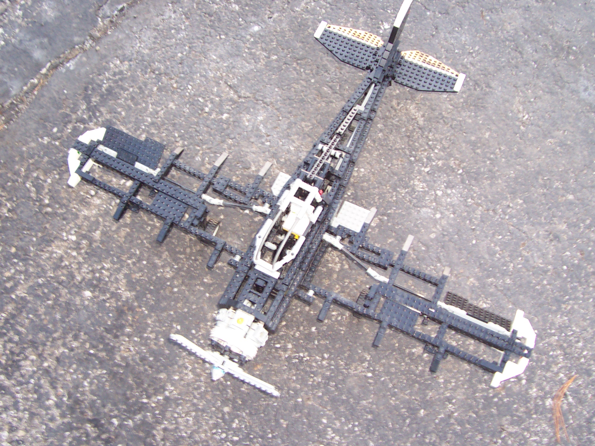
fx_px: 636
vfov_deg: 38.7
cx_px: 298
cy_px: 223
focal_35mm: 37
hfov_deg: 50.1
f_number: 2.8
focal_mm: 5.6
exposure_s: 1/20
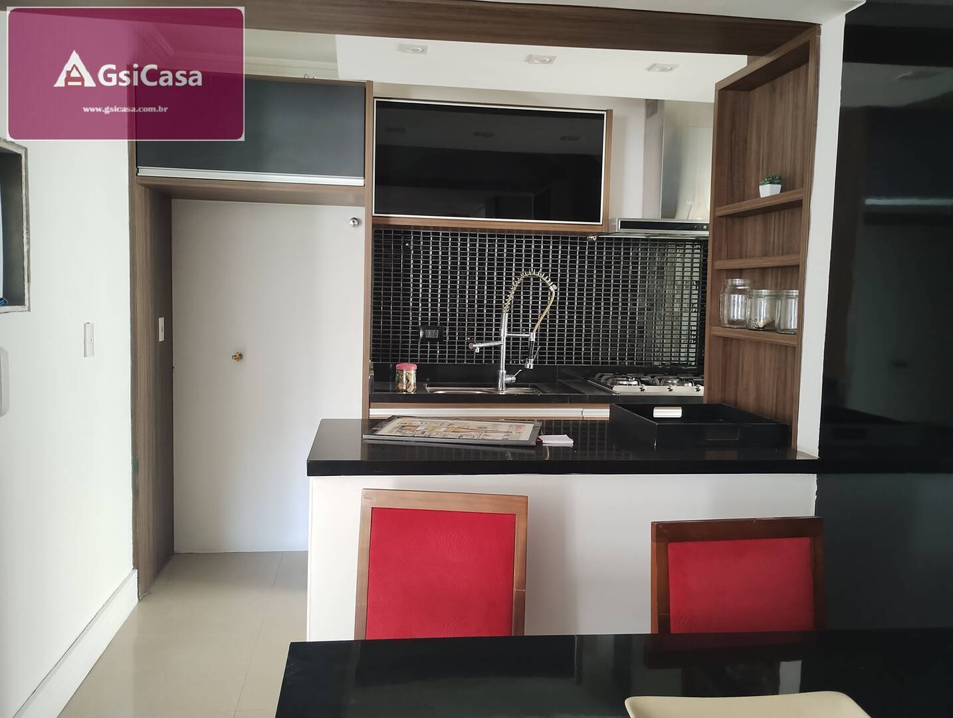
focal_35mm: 28
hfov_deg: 63.4
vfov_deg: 49.9
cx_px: 476
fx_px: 772
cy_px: 359
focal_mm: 4.27
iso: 1656
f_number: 1.8
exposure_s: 1/30
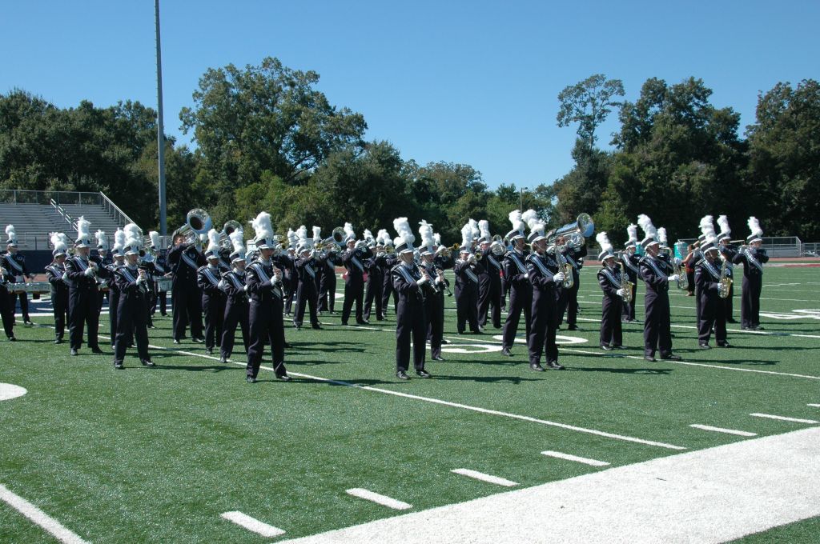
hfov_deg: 46.5
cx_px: 410
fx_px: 955
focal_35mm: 42
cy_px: 272
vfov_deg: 31.8
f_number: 9
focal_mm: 28
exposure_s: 1/320
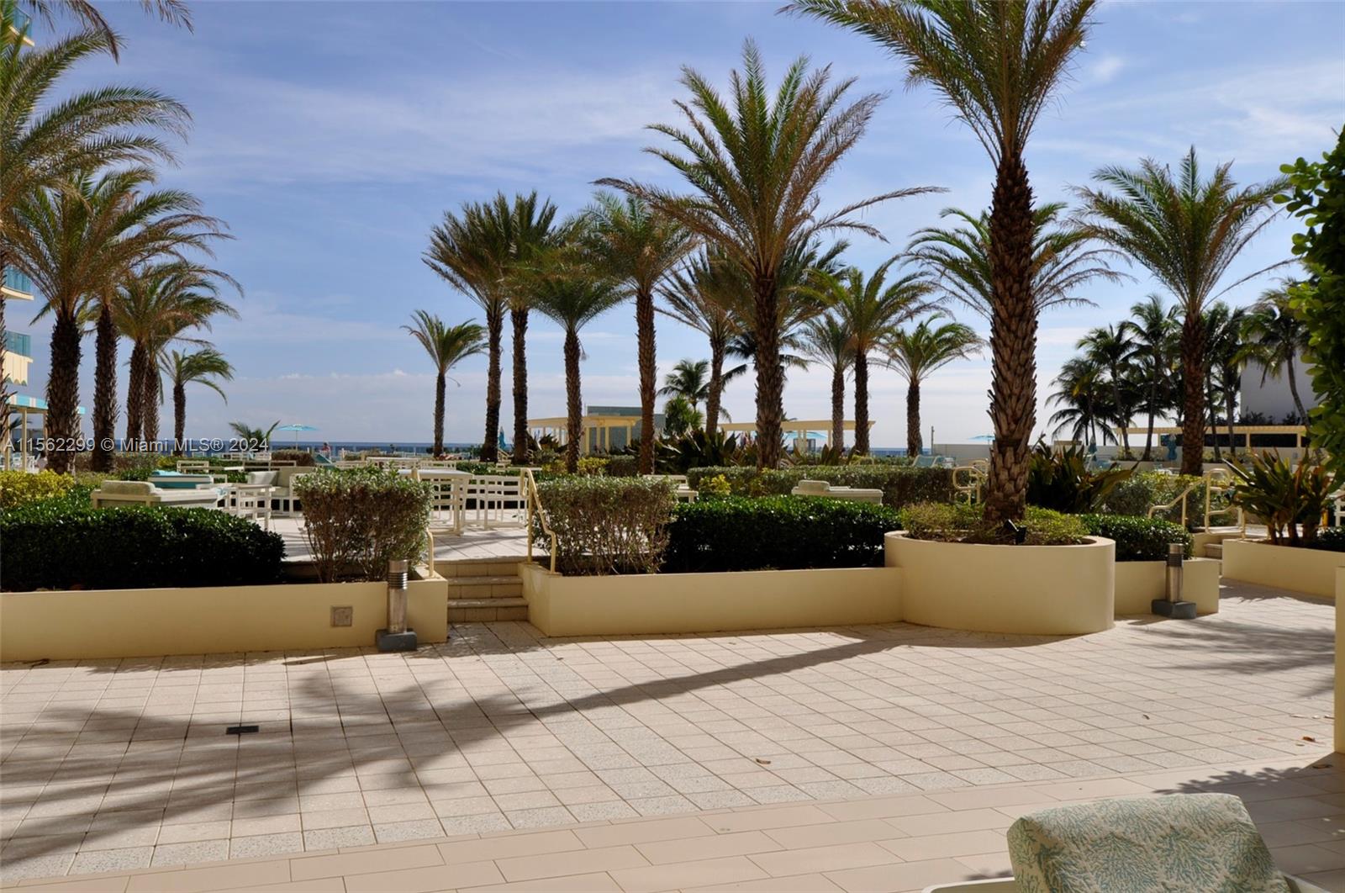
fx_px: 1119
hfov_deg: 62.0
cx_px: 672
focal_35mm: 30
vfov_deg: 43.5
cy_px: 446
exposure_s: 1/500
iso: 200
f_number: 11
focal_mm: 20
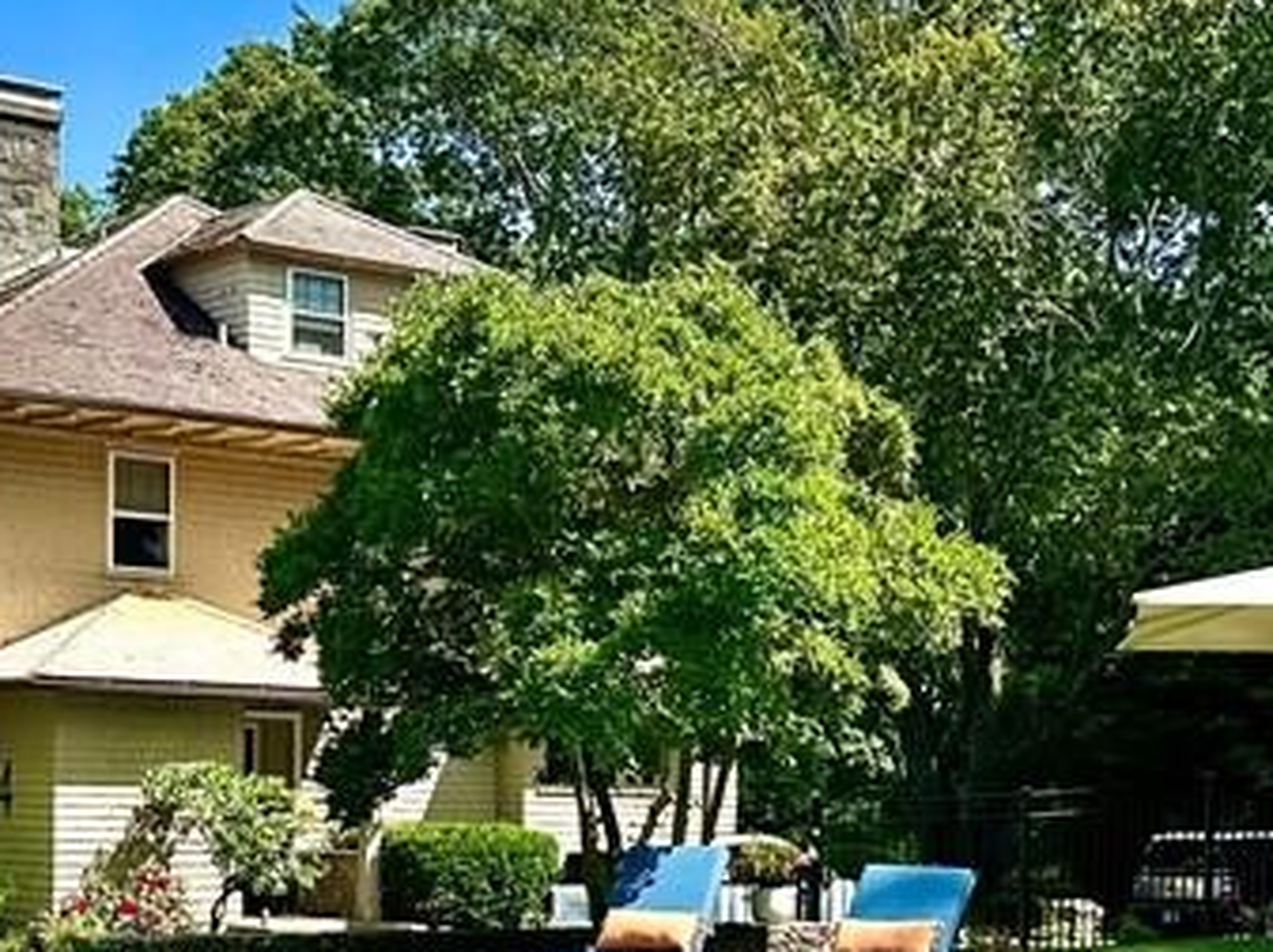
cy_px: 892
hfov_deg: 26.7
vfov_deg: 19.7
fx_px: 2682
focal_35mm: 73
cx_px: 680
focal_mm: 6.86
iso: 80
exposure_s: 1/3472
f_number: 1.78
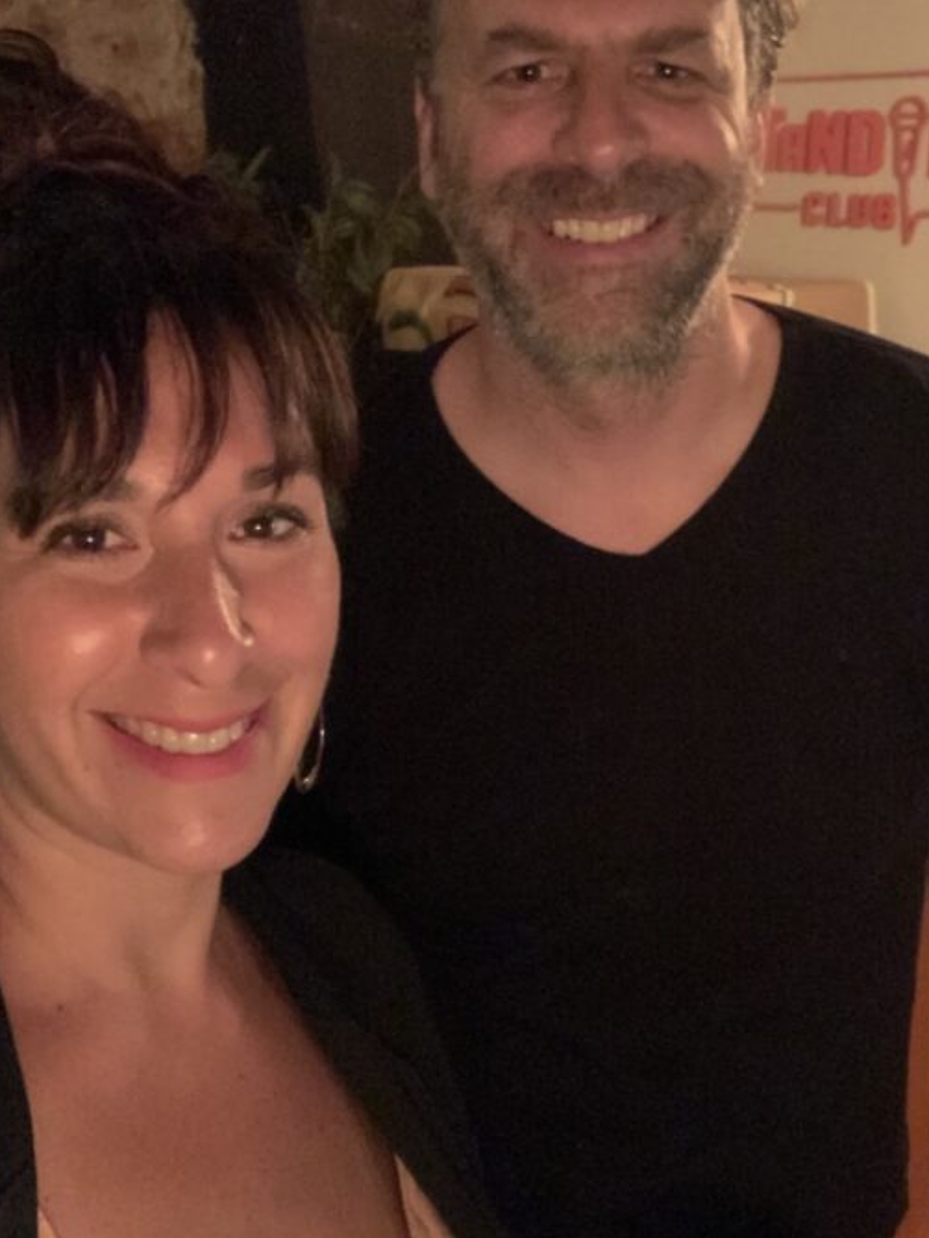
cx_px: 570
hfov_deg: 29.6
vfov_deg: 38.9
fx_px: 1753
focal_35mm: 49
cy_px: 648
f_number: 2.2
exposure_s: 1/17
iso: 1600
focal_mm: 2.87
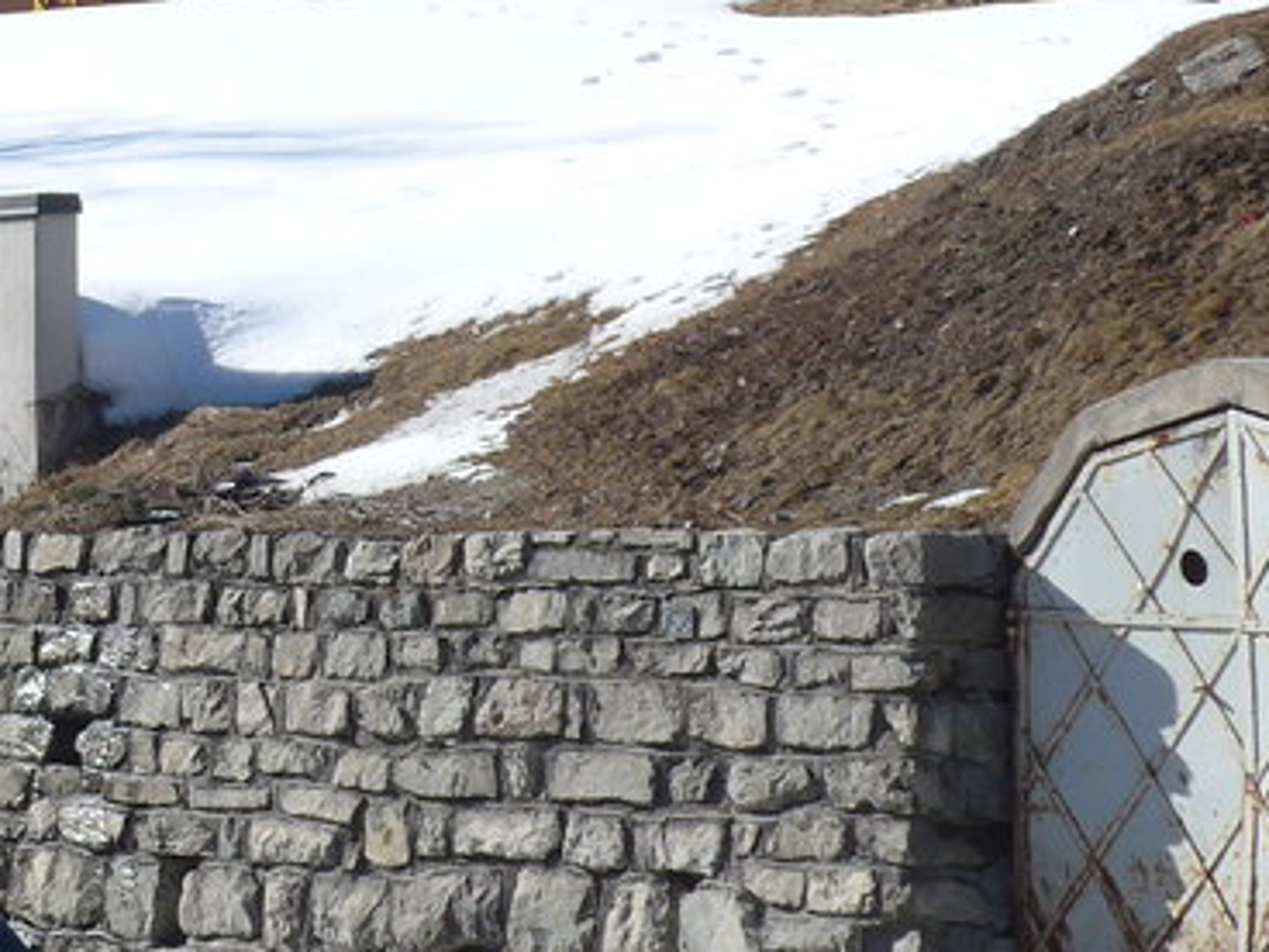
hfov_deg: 11.8
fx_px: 5865
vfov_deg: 9.3
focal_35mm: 160
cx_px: -634
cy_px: 442
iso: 80
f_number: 3.2
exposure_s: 1/1300
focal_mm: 10.1
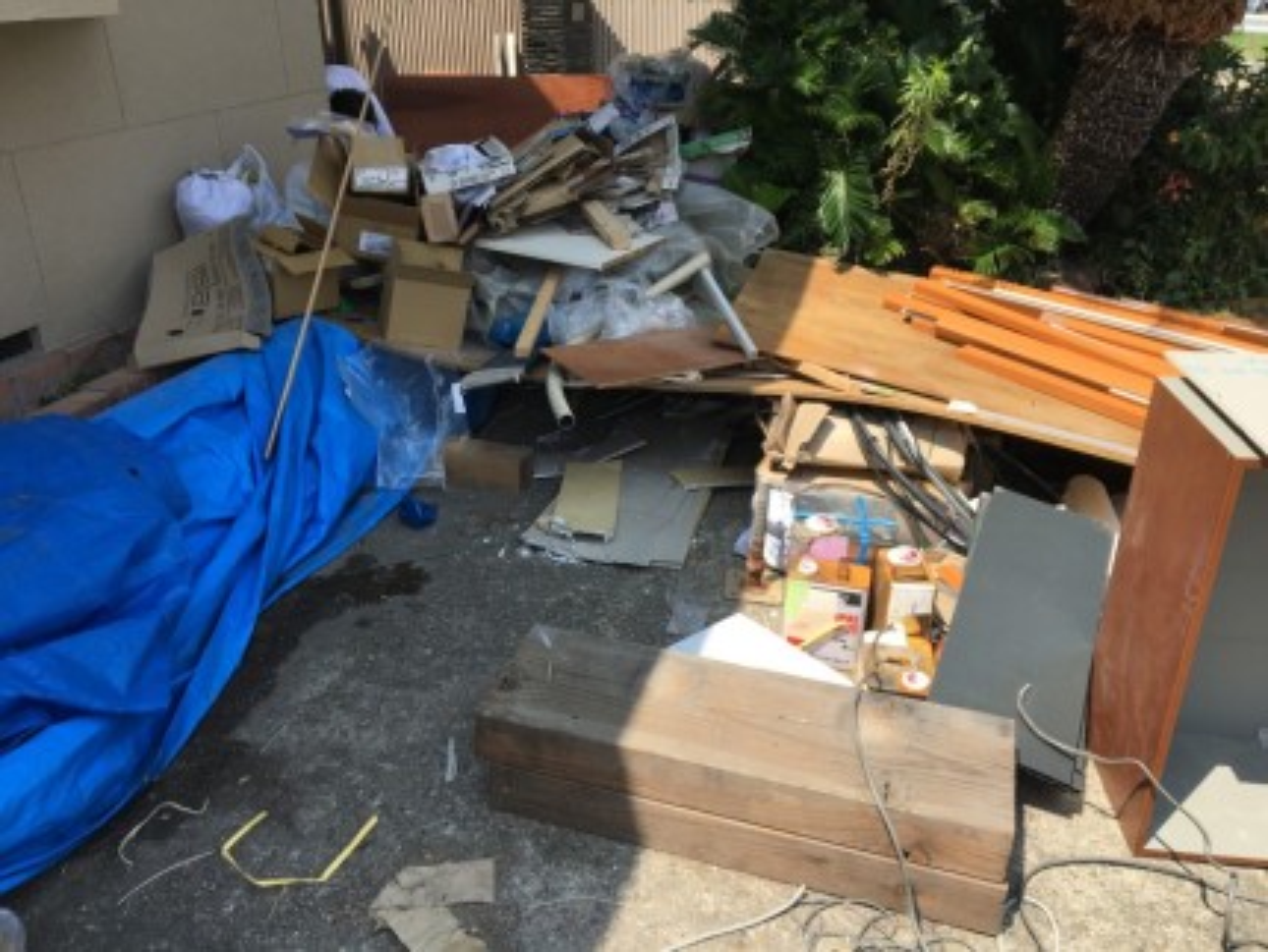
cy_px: 476
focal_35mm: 29
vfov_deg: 48.3
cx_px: 634
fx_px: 1063
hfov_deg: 61.6
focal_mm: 4.15
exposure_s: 1/1131
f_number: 2.2
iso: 25
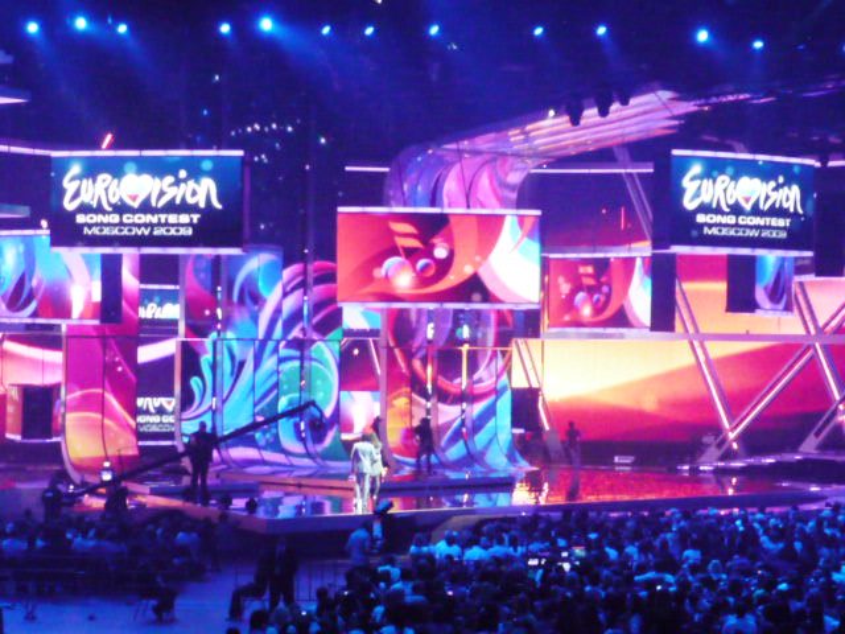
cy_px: 317
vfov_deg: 13.8
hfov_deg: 18.4
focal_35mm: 107
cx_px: 422
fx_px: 2612
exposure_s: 1/20
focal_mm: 11.1
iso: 800
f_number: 3.9
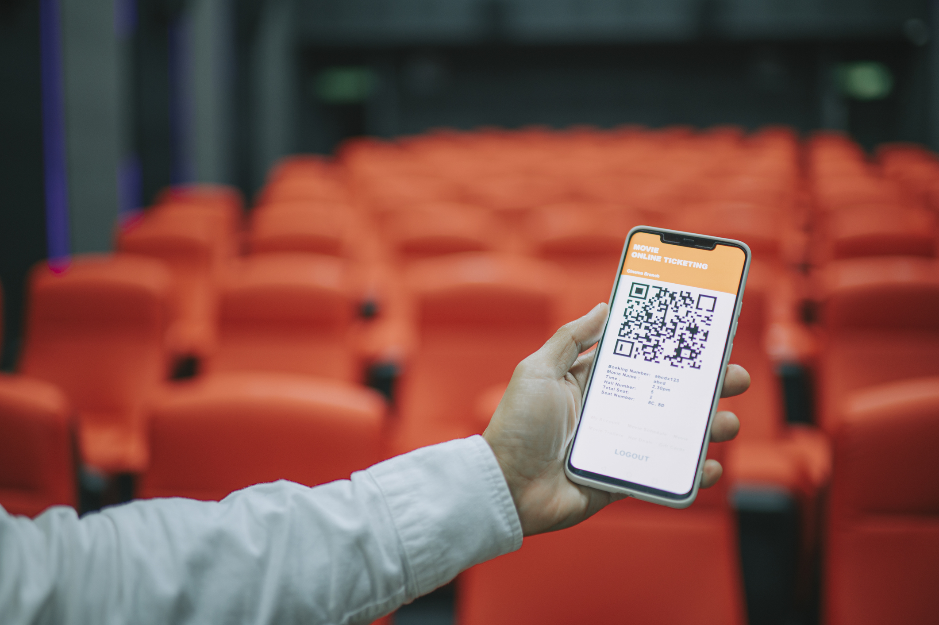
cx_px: 470
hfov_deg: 54.5
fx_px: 912
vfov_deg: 37.8
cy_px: 312
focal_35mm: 35
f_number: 1.4
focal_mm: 35
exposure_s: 1/50
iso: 320
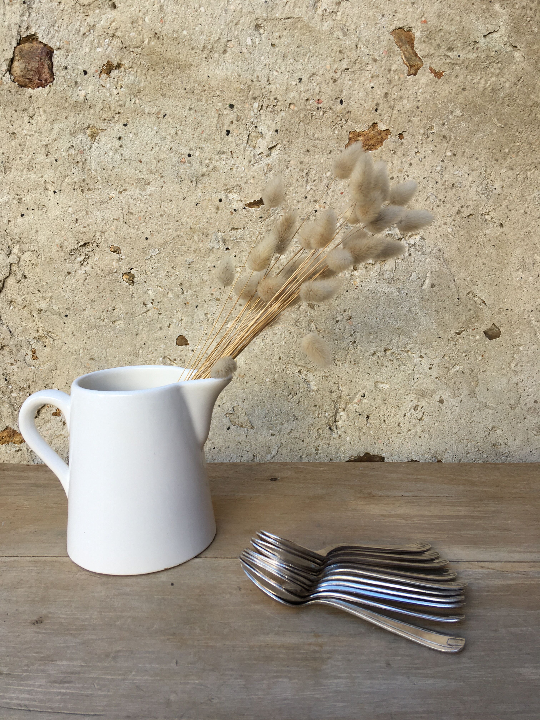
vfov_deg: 61.7
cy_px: 360
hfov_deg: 48.2
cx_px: 270
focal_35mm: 29
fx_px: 603
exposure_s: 1/132
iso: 25
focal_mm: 4.15
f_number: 2.2
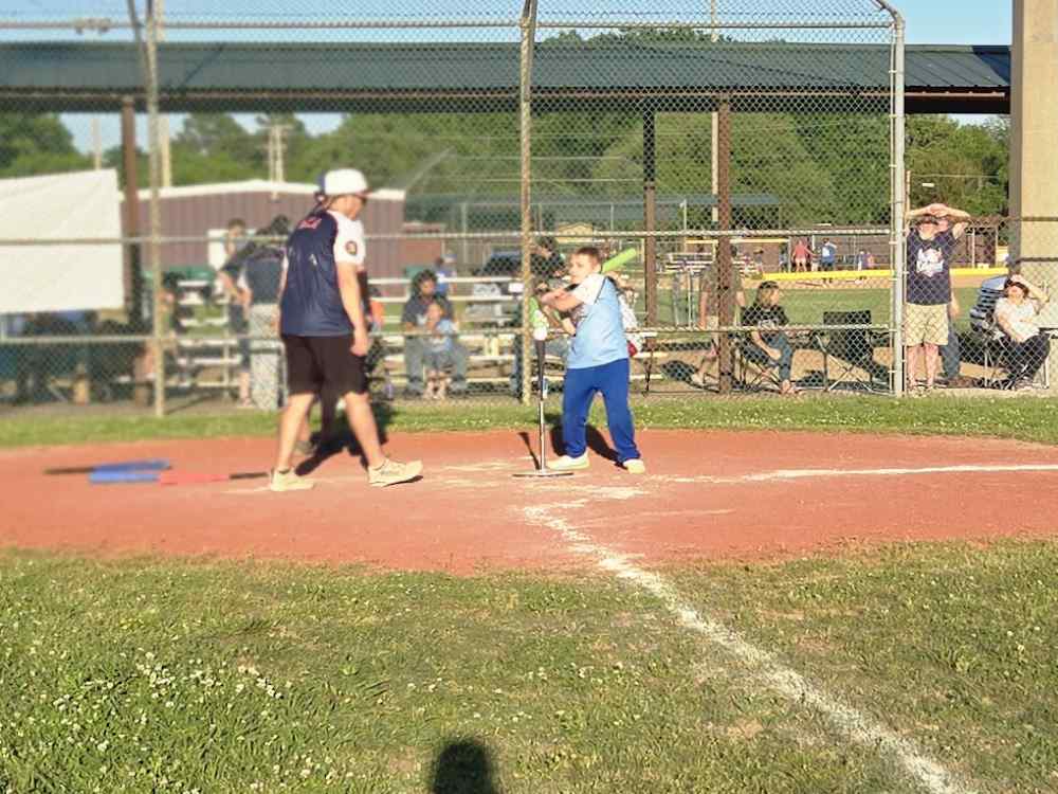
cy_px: 397
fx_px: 703
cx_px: 529
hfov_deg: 73.9
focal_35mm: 23
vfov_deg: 58.9
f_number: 1.8
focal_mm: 5.4
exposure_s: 1/1799
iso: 25
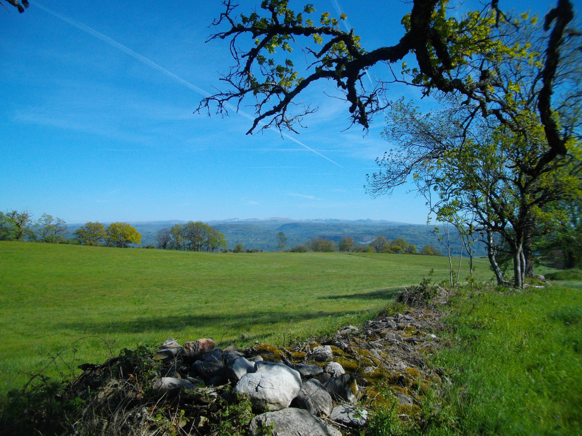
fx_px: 521
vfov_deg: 45.4
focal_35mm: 31
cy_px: 218
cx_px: 291
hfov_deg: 58.4
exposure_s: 1/200
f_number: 8.8
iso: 100
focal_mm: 5.7
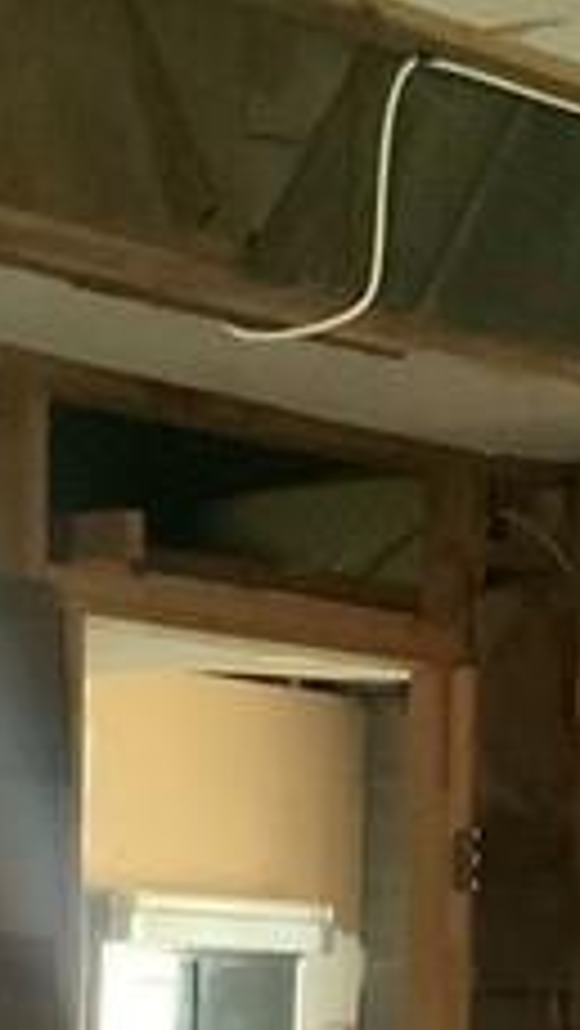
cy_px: 1435
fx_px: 3851
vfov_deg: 14.4
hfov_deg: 8.6
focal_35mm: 141
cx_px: 54
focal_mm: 3
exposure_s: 1/30
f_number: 1.8
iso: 500
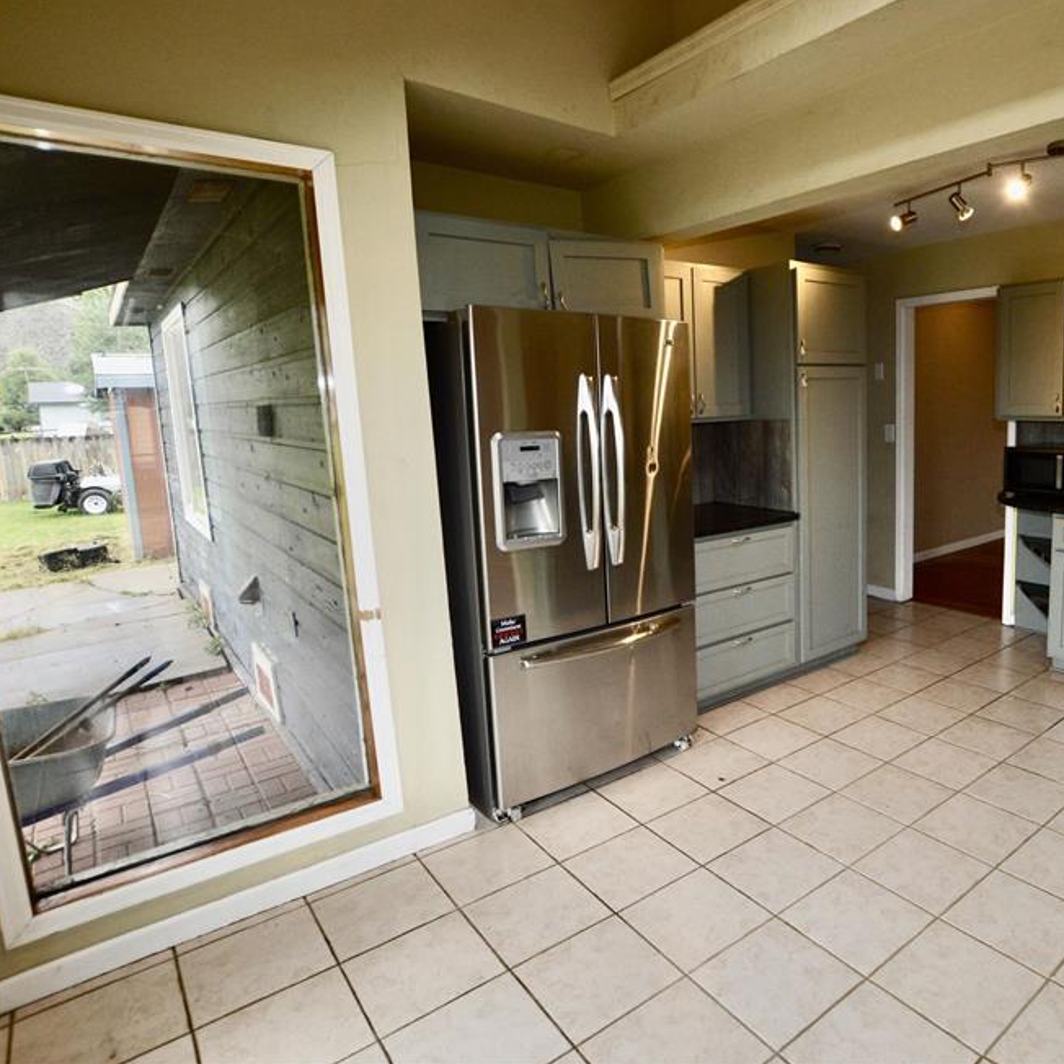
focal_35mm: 20
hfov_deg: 71.7
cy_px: 512
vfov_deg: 74.8
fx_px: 696
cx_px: 743
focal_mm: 10
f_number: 5.6
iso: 400
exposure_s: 1/125
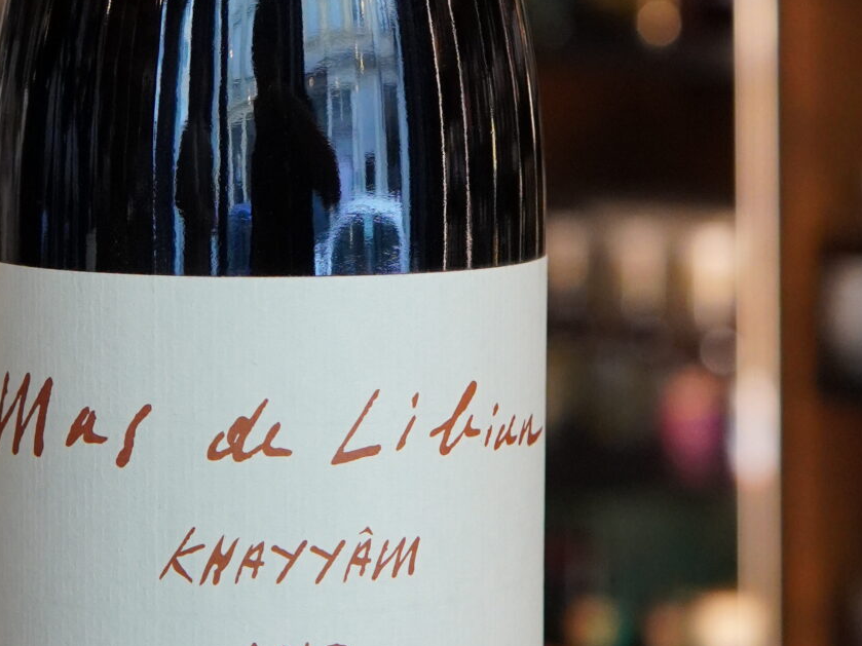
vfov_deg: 11.1
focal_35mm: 132
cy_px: 11
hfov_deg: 14.9
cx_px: 264
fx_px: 3287
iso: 1600
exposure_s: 1/160
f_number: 4
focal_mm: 30
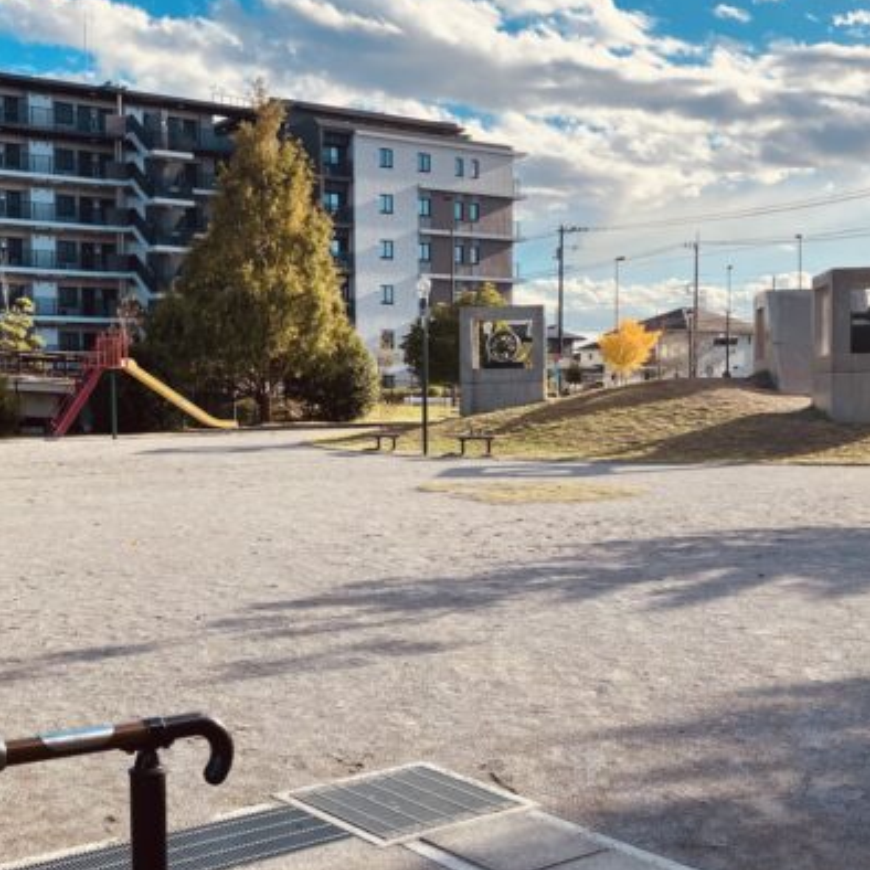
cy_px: 482
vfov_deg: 38.3
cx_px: 380
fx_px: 1251
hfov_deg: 38.3
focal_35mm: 44
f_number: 1.8
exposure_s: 1/1056
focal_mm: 3.99
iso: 32
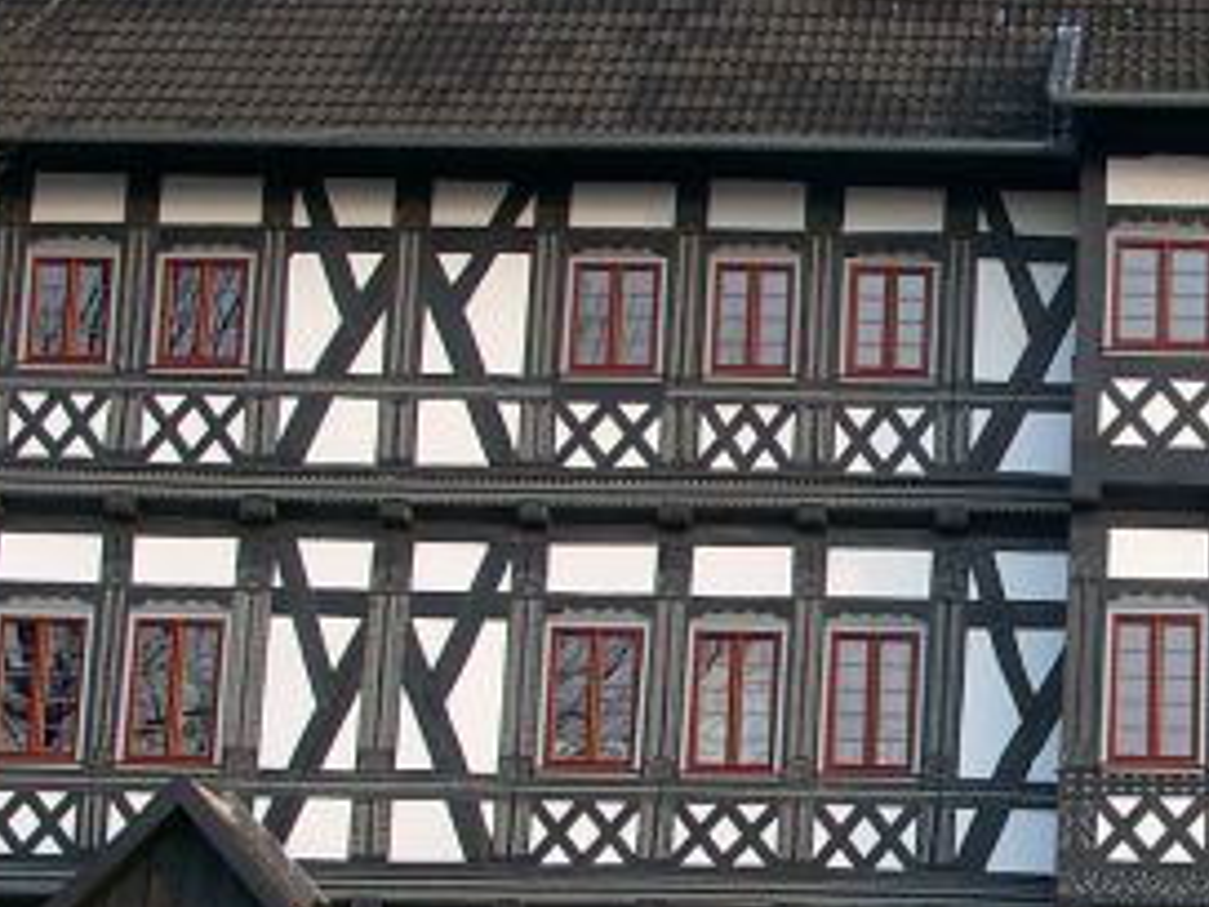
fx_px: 3493
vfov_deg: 14.8
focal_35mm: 100
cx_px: 1285
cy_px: 525
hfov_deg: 19.0
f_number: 4
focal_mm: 7.13
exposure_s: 1/84.6
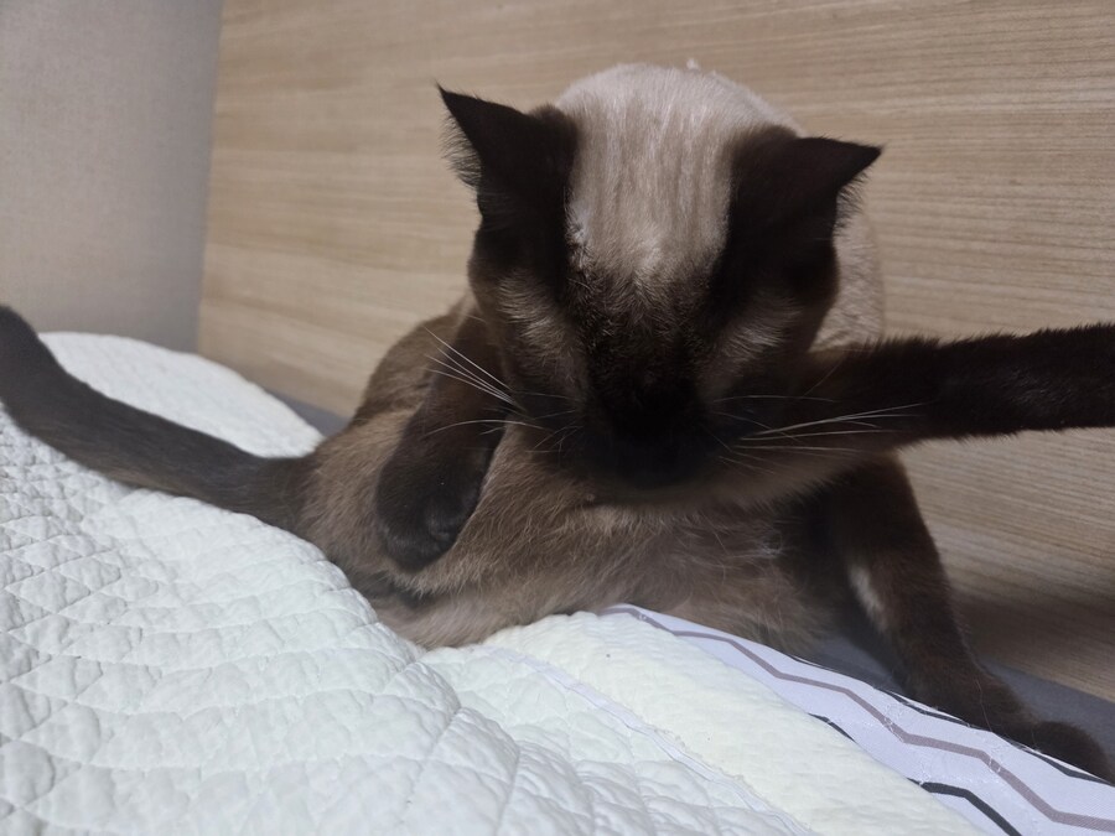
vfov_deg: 58.9
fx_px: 741
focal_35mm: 23
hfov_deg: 73.9
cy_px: 418
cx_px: 558
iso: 1000
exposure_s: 1/120
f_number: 1.8
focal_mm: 5.4
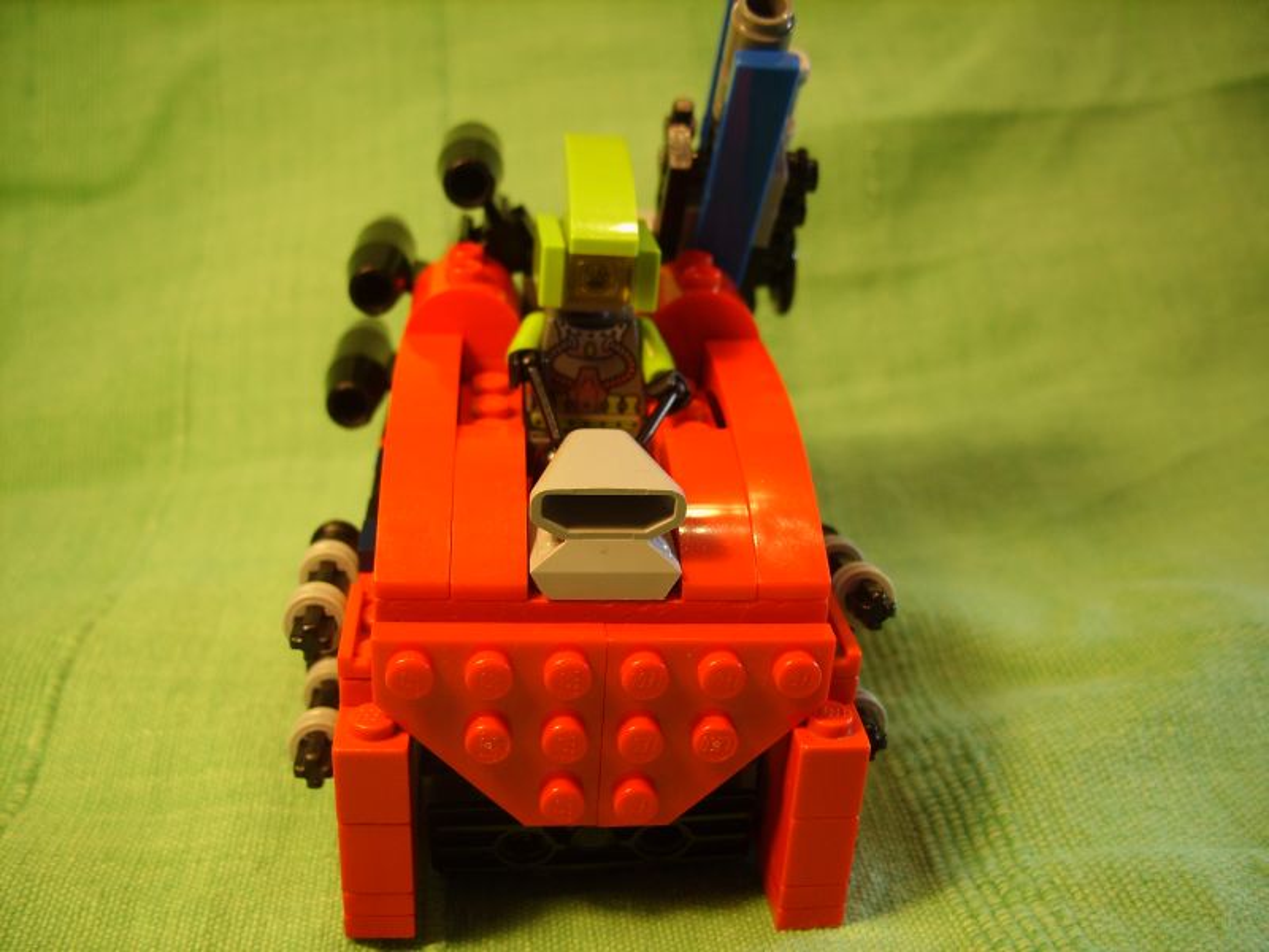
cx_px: 634
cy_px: 476
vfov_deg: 37.7
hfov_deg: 49.0
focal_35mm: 38
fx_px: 1393
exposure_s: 1/30
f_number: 2.8
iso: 100
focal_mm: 7.8
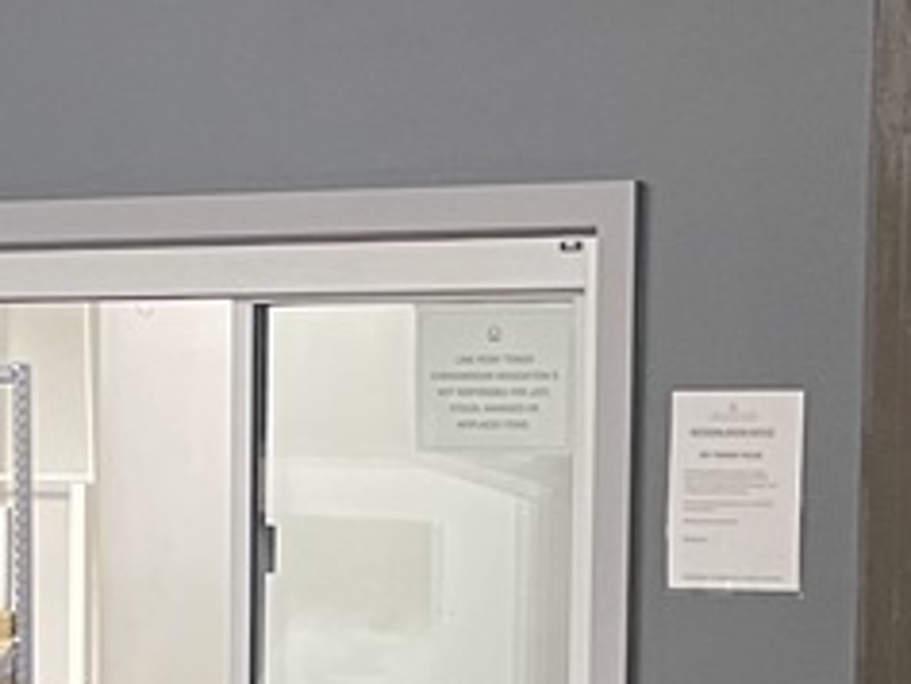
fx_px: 4002
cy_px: 872
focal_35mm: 152
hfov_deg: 12.9
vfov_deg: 9.6
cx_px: 738
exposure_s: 1/60
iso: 320
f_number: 1.6
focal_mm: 5.1
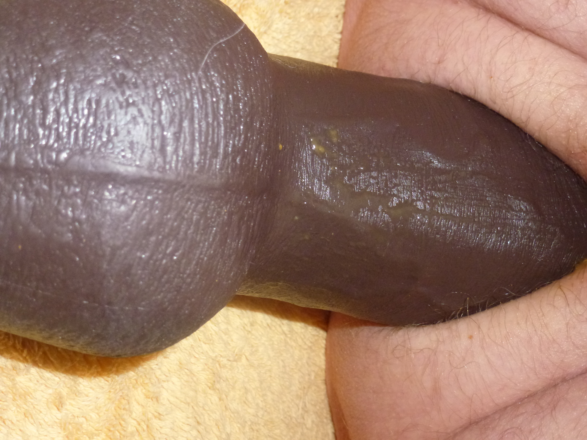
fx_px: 780
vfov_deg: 31.5
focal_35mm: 46
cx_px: 294
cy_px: 220
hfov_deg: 41.2
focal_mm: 8
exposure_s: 1/125
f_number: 4
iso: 400
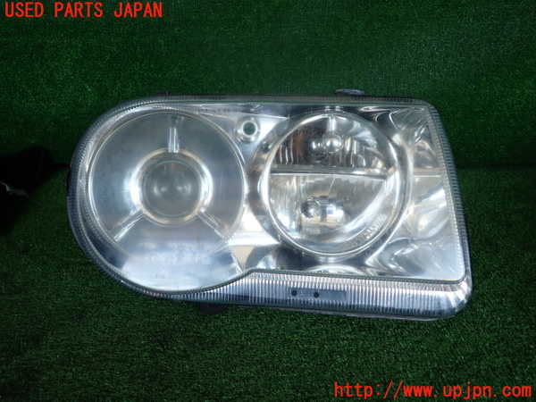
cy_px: 201
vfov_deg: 54.9
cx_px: 268
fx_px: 387
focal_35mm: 25
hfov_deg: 69.4
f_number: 2
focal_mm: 4.5
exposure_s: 1/125
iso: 125
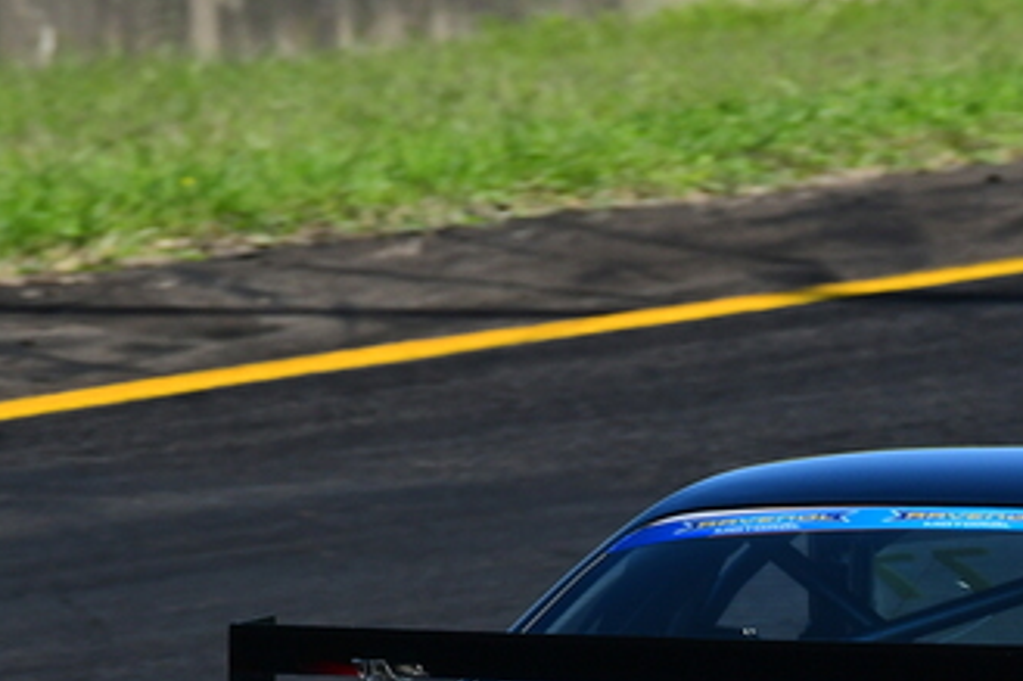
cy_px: 791
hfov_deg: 1.5
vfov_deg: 1.0
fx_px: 39421
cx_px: 1178
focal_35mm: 1388
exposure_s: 1/640
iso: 500
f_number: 11
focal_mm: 380
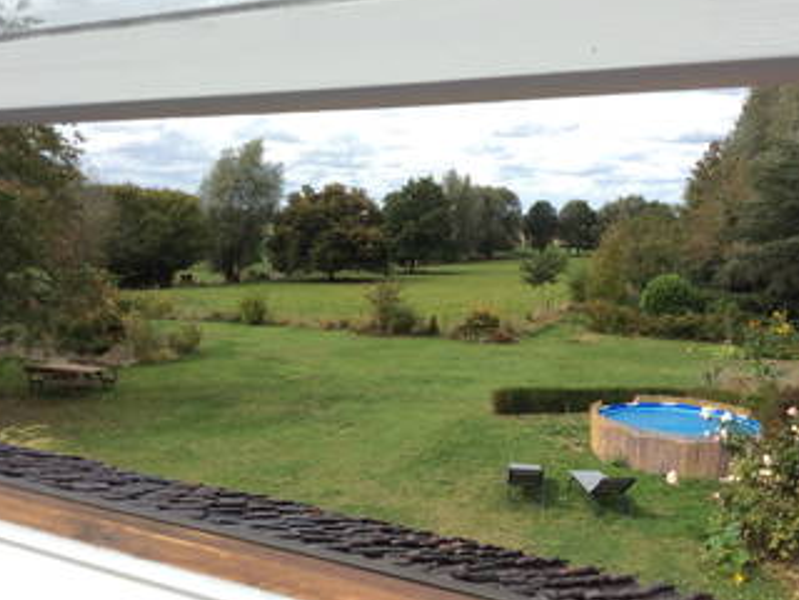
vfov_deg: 39.6
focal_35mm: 36
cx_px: 409
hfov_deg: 51.3
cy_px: 318
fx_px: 831
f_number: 2.4
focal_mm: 3.3
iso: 32
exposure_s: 1/867
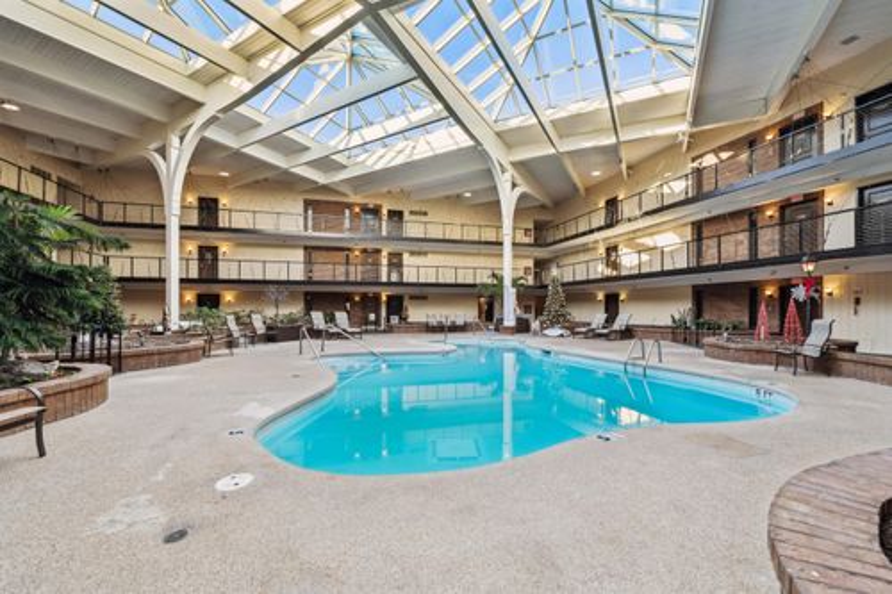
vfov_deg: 81.2
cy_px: 297
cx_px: 446
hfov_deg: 104.3
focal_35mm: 14
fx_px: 347
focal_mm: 14
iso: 200
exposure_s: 1/80
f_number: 8
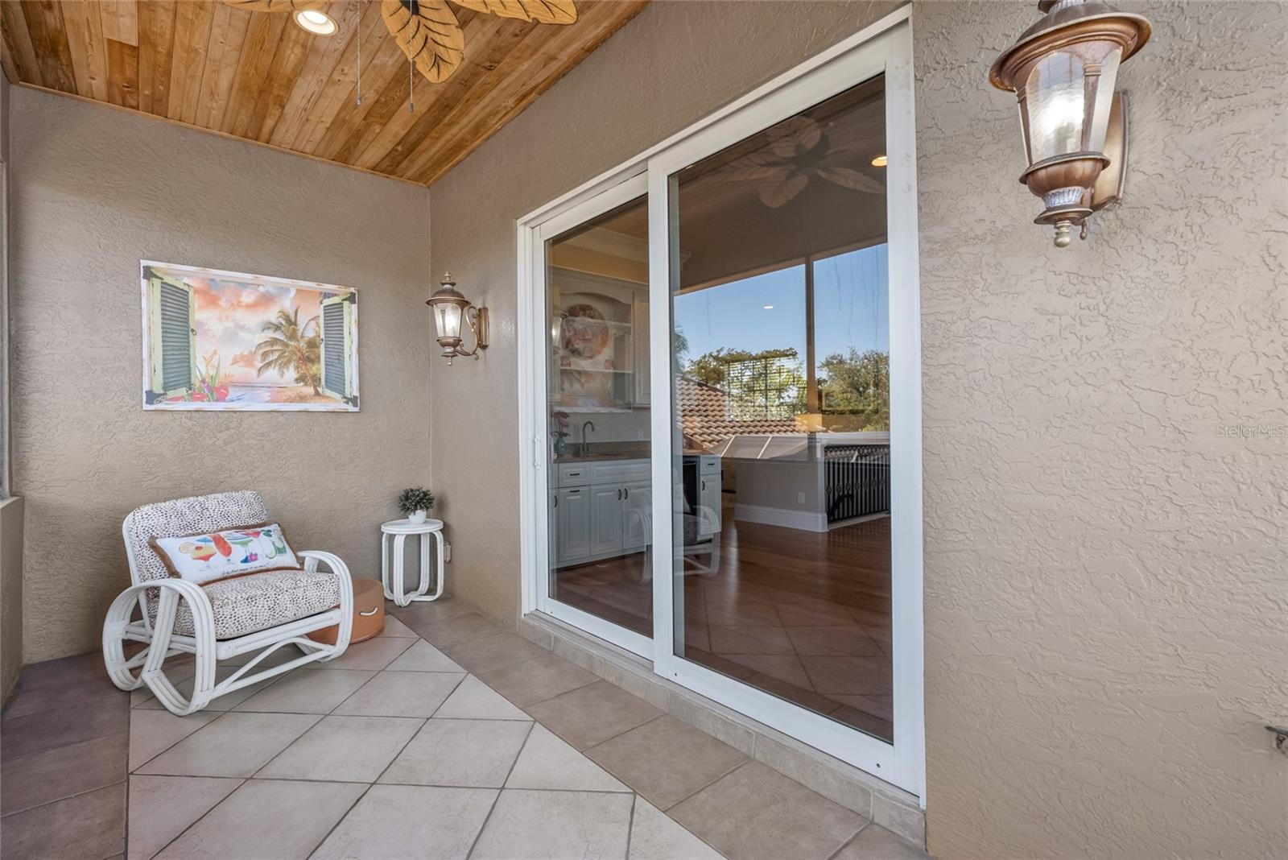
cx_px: 644
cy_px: 430
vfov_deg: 73.8
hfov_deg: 96.7
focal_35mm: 16
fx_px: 573
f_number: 9
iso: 400
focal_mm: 16
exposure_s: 1/10
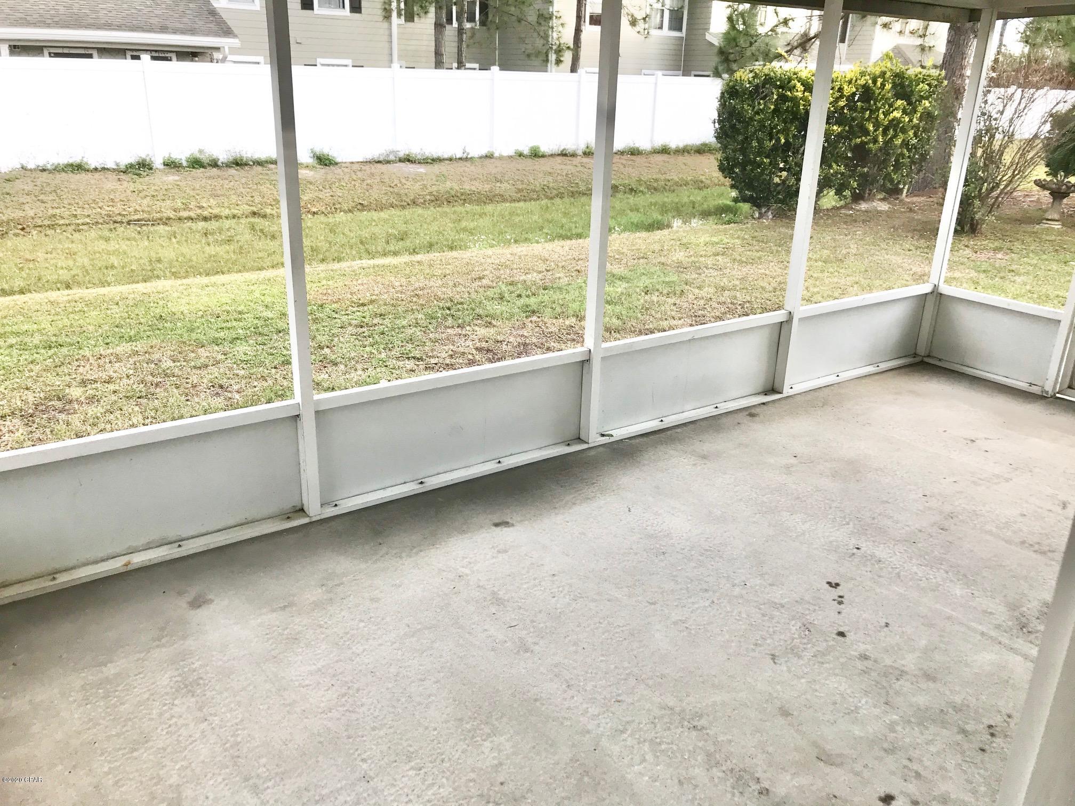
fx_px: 870
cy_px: 403
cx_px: 538
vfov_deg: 49.7
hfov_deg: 63.4
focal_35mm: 28
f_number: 1.8
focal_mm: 3.99
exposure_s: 1/120
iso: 32
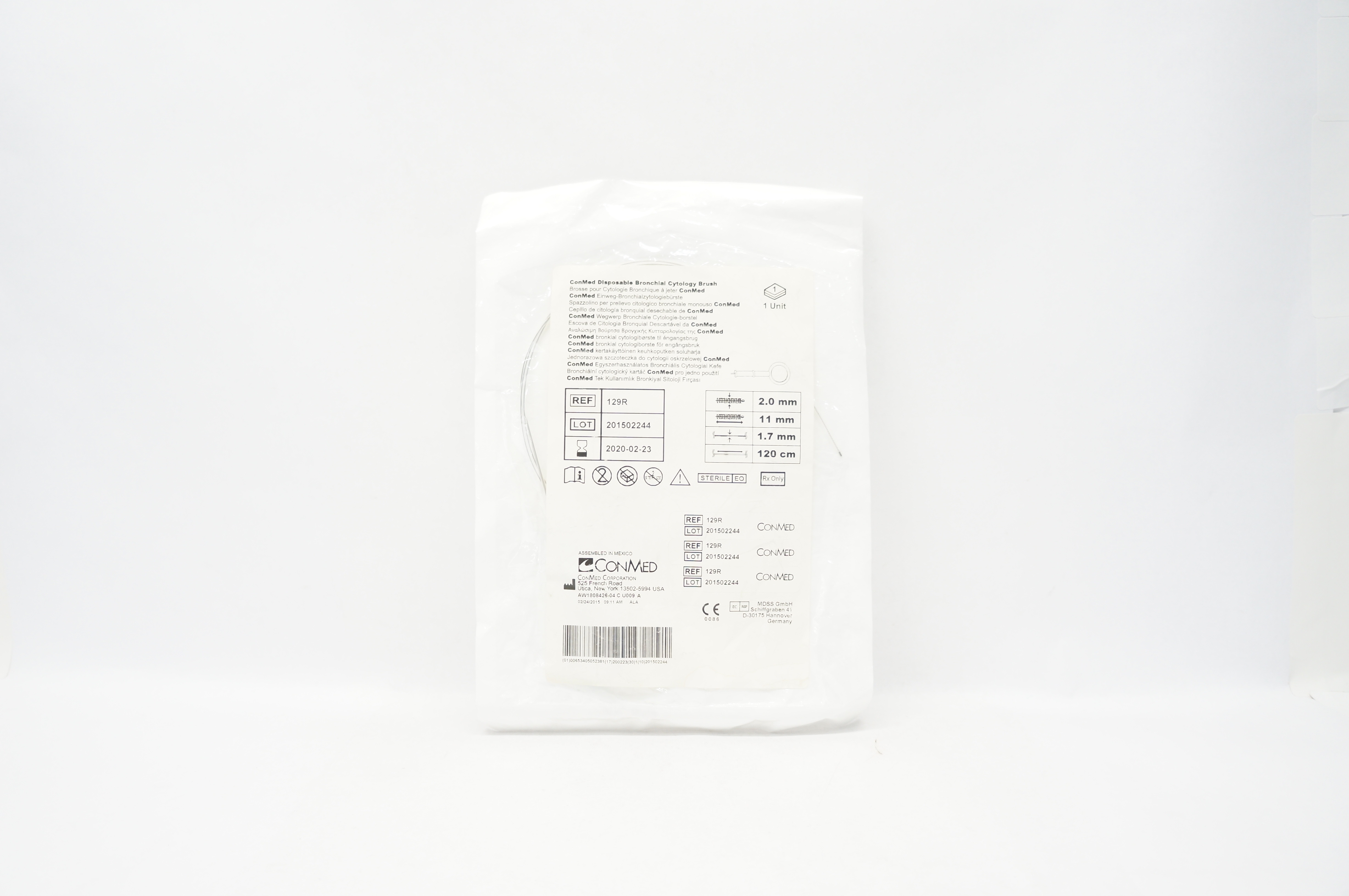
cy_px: 448
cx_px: 674
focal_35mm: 27
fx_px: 1011
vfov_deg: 47.8
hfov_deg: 67.4
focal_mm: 18
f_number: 3.5
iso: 400
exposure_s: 1/80
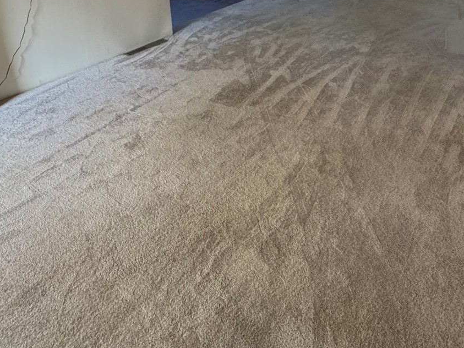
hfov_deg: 51.7
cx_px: 346
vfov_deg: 36.1
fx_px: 456
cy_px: -26
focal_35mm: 34
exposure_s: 1/60
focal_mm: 2.22
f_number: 2.2
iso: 250
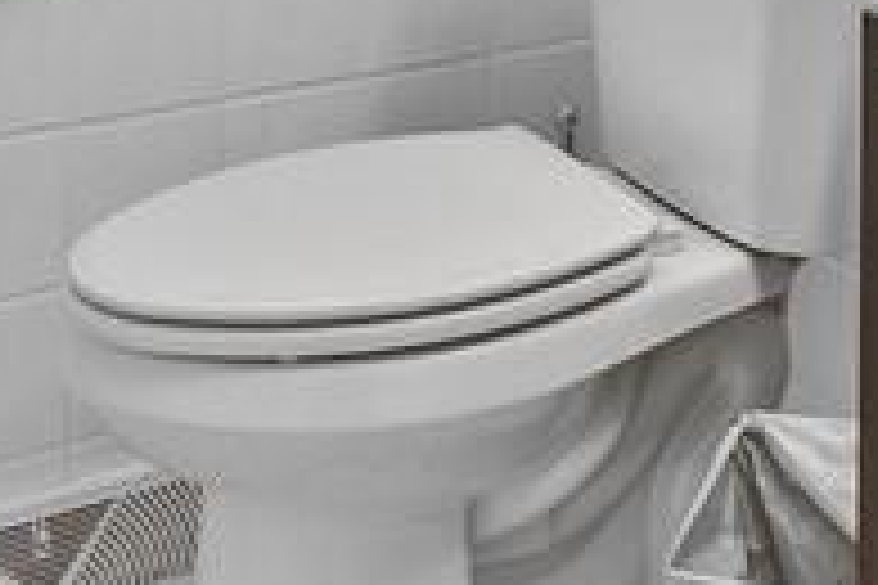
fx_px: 1902
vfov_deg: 14.8
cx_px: 653
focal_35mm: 78
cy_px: -529
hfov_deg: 25.7
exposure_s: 1/4
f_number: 8
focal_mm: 14
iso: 400
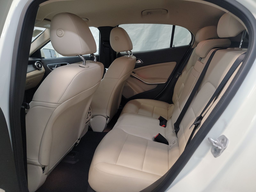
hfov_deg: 71.6
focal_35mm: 24
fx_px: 177
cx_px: 128
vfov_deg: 56.8
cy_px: 96
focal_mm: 6.7
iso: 300
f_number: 1.8
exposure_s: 1/59
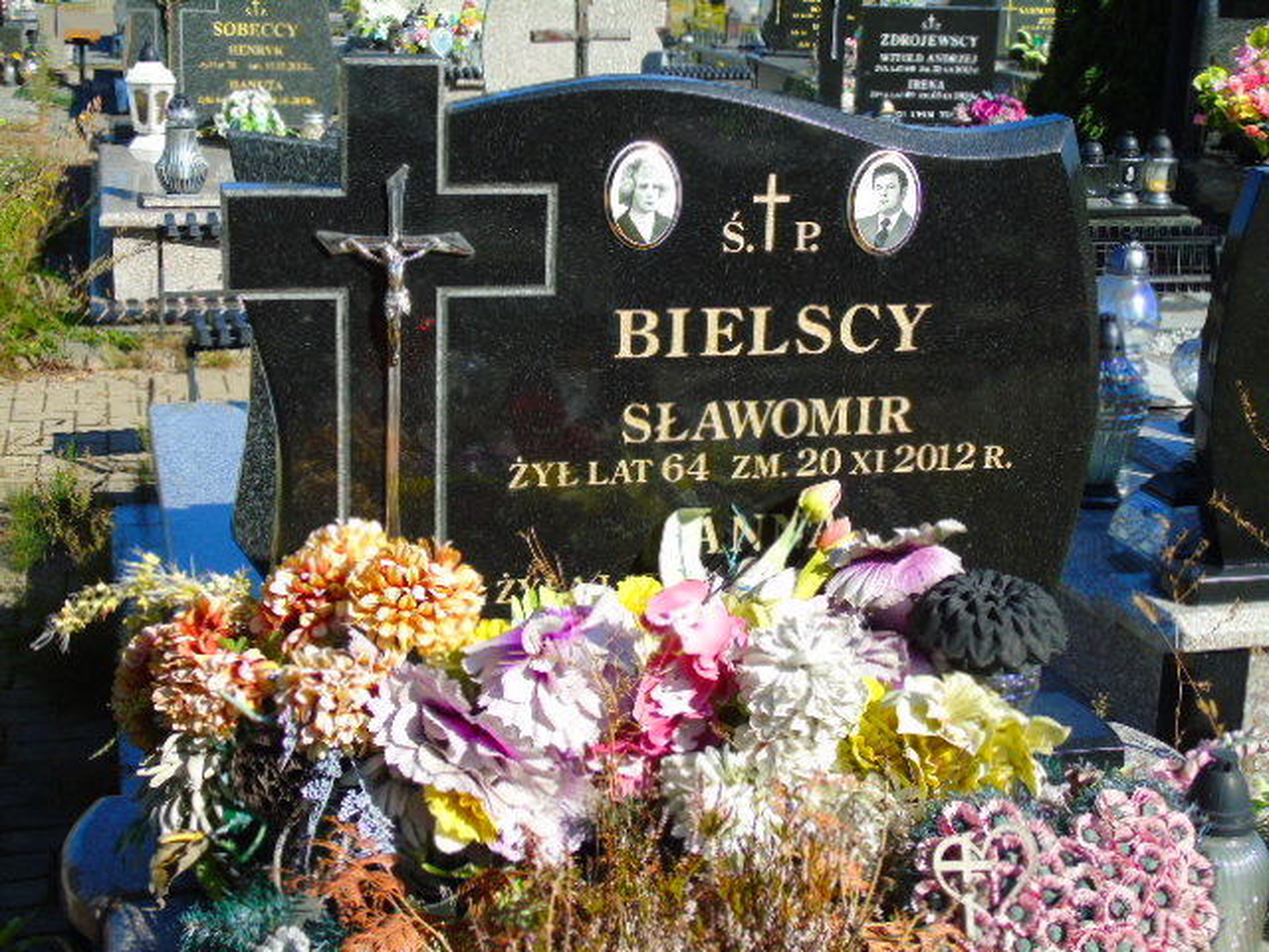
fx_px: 1980
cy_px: 476
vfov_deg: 27.0
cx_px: 634
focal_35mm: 54
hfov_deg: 35.5
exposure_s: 1/500
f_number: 4.3
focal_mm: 9.6
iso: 80
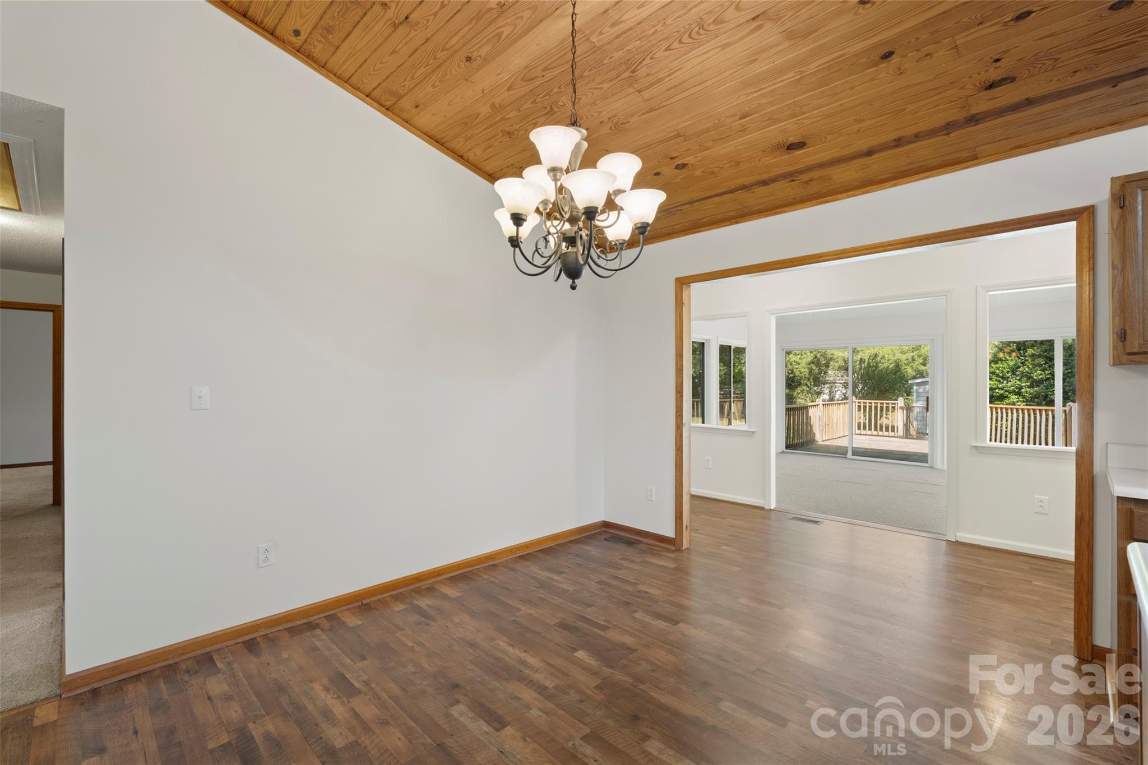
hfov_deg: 95.0
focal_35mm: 16
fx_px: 526
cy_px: 382
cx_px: 574
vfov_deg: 72.0
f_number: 8
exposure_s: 1/5
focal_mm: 16.5
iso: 640
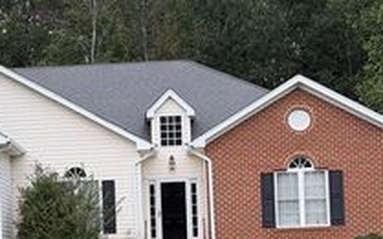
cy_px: 198
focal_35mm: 122
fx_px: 1272
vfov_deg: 10.7
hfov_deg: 16.9
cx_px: 51
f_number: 1.78
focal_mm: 6.76
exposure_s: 1/885
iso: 100
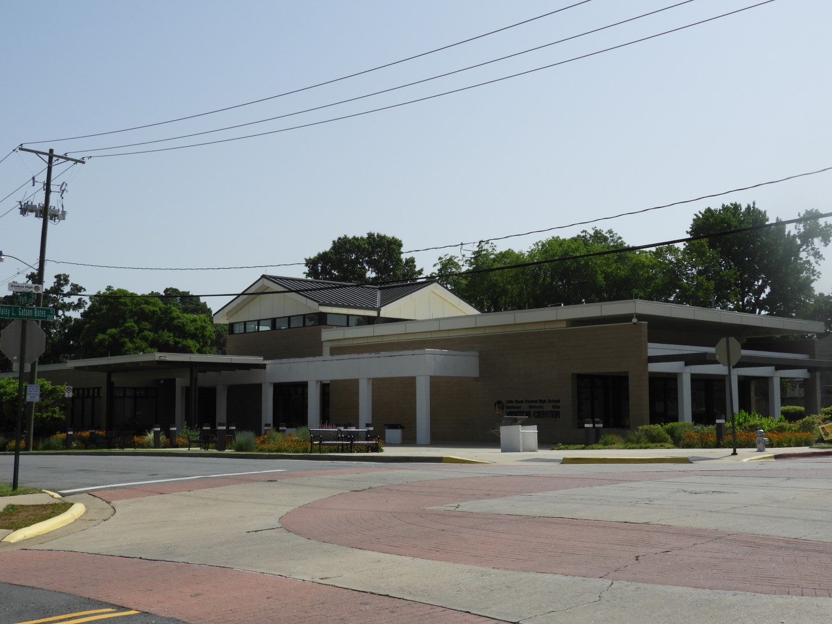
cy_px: 312
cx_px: 416
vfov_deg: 32.2
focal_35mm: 45
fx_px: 1082
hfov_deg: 42.1
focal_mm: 8.1
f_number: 4
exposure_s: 1/1600
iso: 100
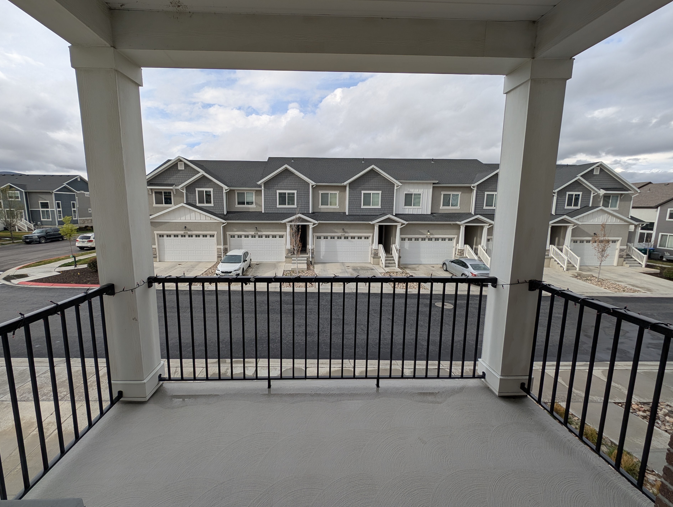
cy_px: 246
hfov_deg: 106.0
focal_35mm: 13
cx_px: 315
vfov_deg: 90.0
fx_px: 253
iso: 40
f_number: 1.95
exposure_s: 1/1088
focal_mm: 2.23
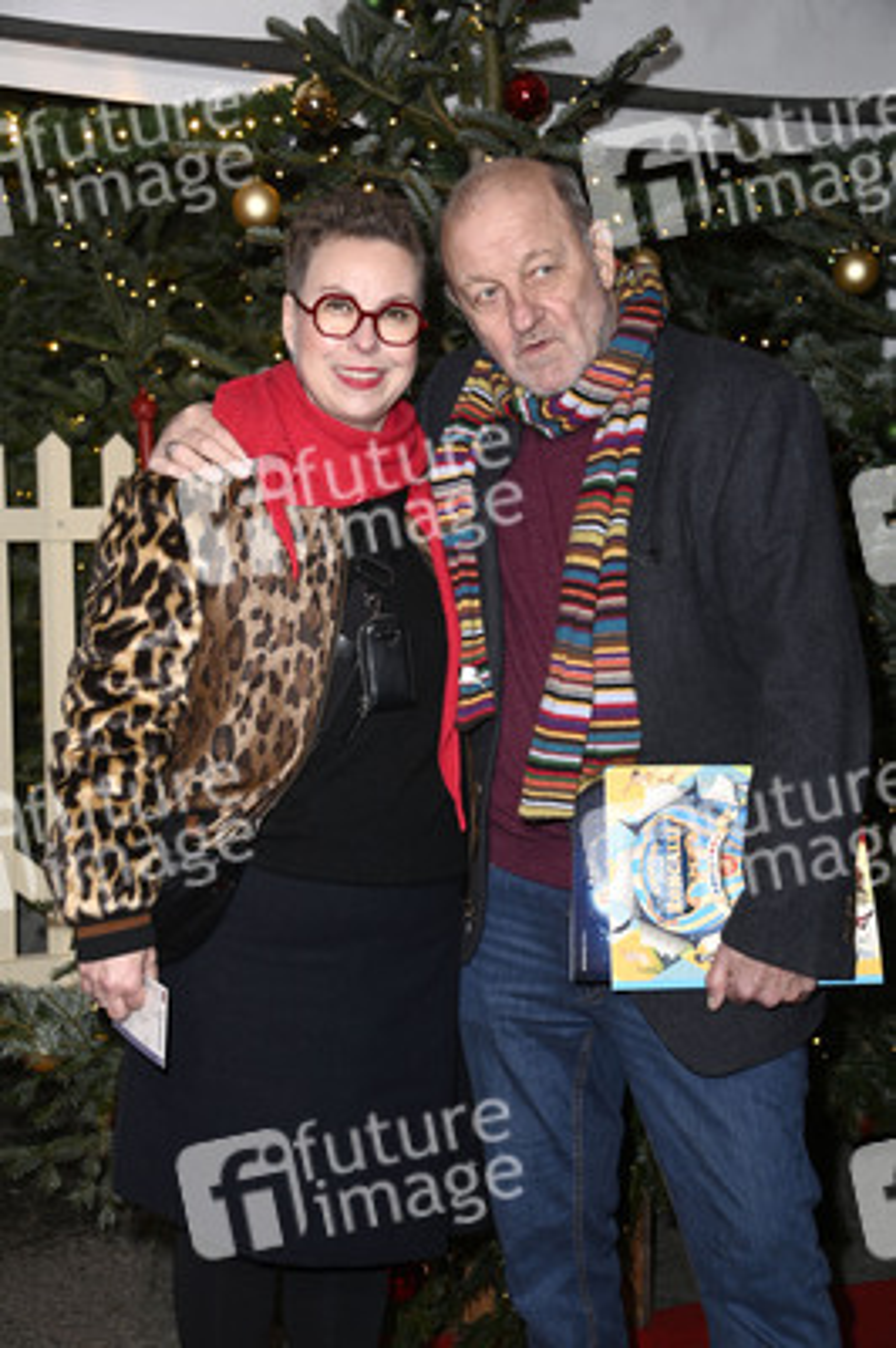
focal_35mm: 56
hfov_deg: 24.2
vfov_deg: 35.7
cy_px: 674
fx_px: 2094
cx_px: 448
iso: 1250
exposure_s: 1/250
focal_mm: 56
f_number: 5.6
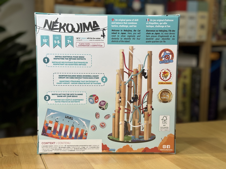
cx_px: 113
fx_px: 313
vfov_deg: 30.3
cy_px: 84
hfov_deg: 39.7
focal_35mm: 48
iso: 100
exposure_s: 1/100
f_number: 1.78
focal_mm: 6.86
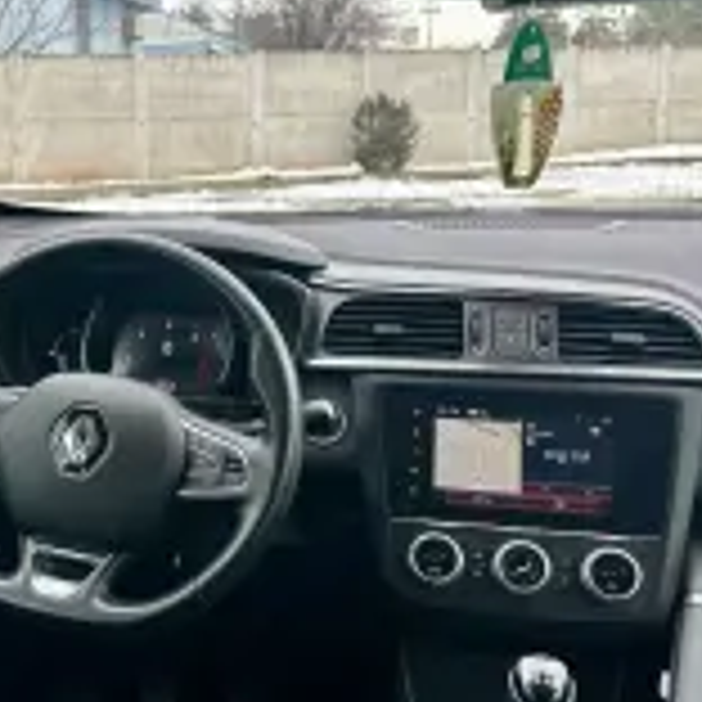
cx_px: 90
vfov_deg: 34.7
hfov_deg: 33.1
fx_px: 1124
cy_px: 320
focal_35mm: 49
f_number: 1.78
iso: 80
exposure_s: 1/501
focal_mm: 6.86
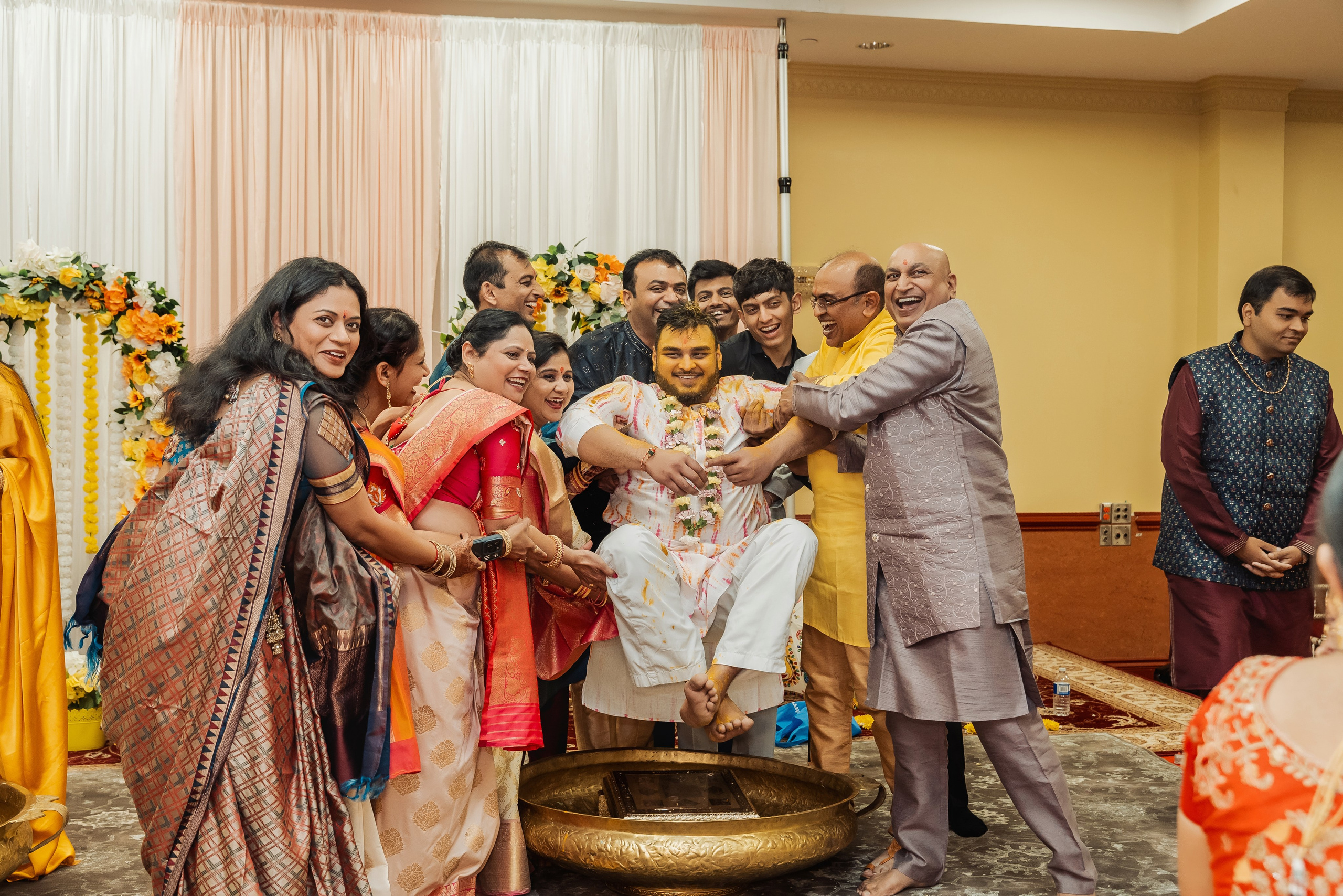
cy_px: 448
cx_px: 672
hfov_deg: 49.9
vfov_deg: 34.5
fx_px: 1444
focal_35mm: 39
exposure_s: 1/160
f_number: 4.5
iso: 1250
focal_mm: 38.7
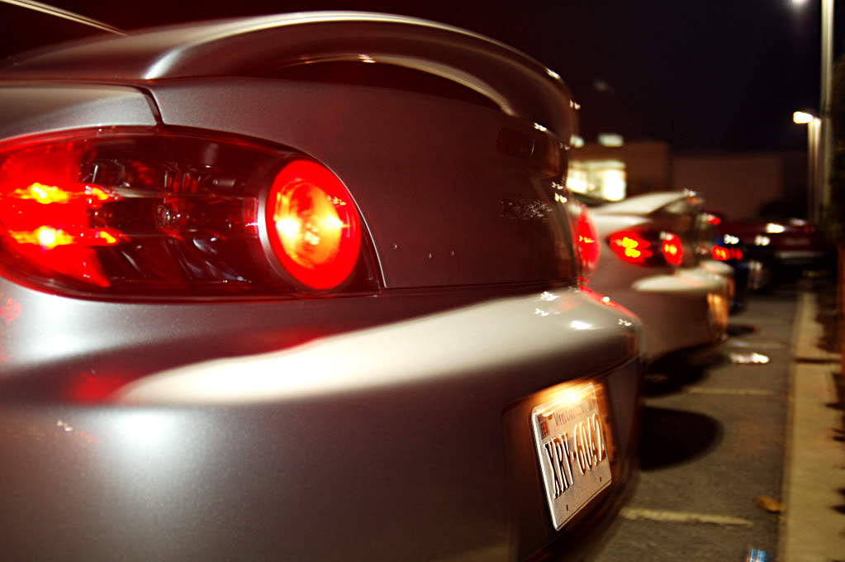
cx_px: 422
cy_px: 281
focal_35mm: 42
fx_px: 985
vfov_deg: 31.8
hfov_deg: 46.4
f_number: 3.3
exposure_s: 1
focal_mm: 28
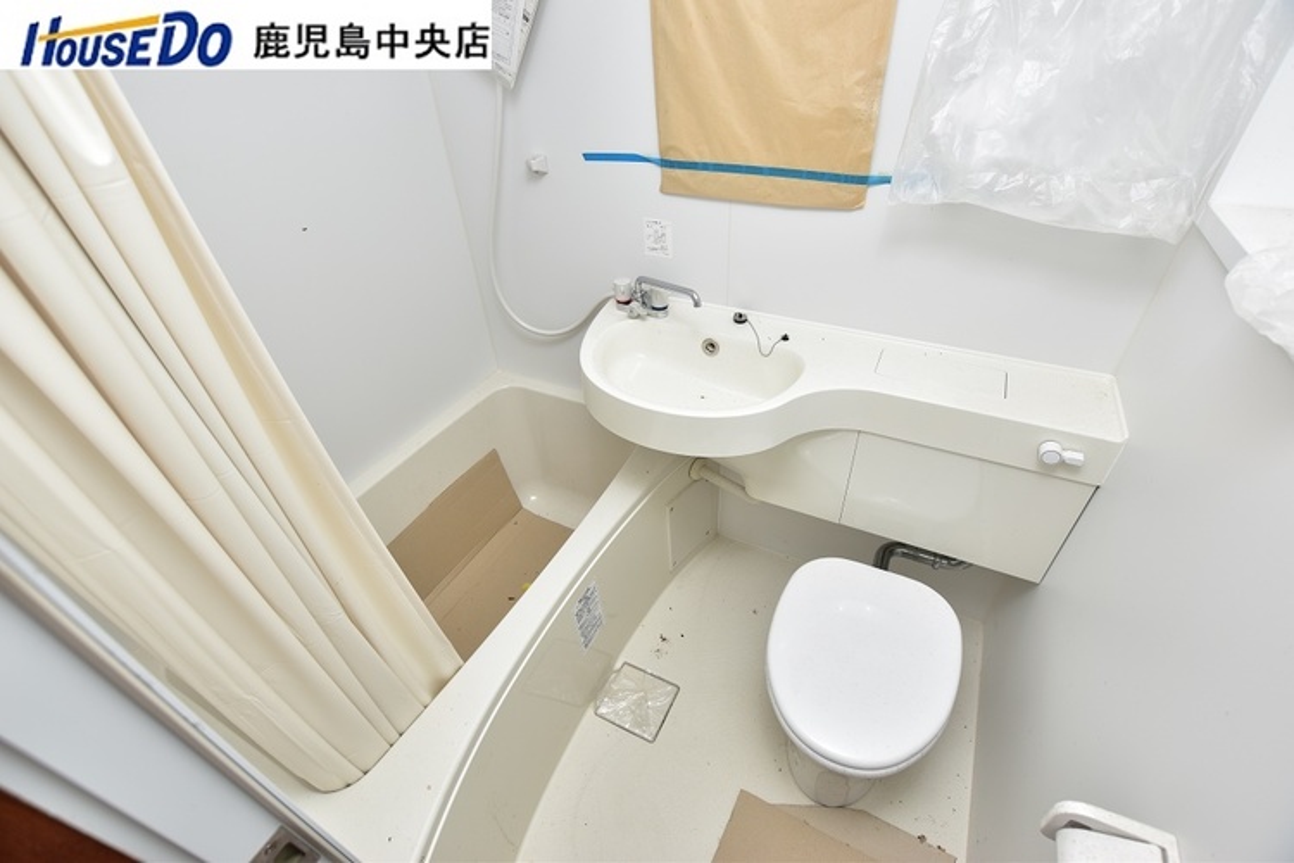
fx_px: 539
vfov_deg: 77.3
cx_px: 647
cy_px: 432
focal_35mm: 15
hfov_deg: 100.4
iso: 160
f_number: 5
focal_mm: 10
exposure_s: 1/60
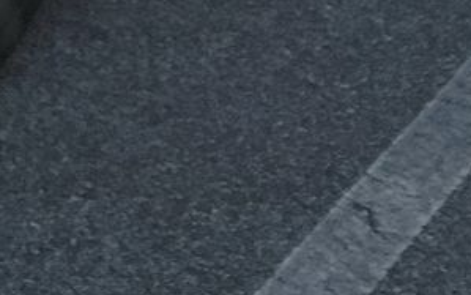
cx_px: -265
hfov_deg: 14.2
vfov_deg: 8.4
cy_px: -521
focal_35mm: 136
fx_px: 1746
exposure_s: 1/59
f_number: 1.8
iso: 76
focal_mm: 6.7
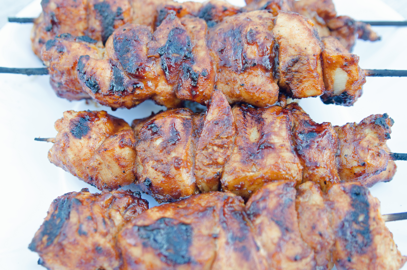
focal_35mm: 66
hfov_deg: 30.6
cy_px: 135
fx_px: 745
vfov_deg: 20.5
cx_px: 204
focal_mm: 44
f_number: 4
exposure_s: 1/60
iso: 450
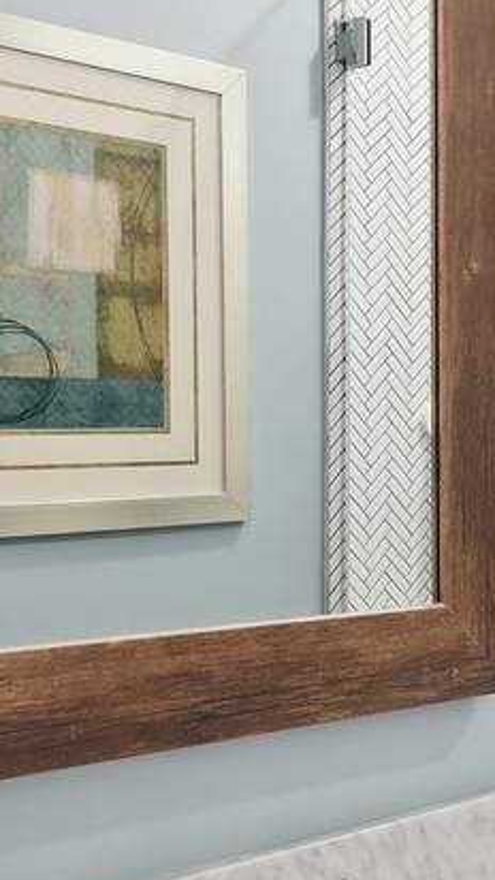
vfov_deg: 31.9
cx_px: 930
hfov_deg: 15.4
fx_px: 1539
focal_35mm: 66
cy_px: 483
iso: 200
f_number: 8
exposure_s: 1/1.43
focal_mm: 16
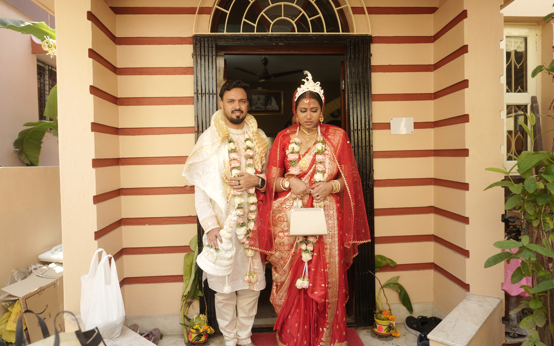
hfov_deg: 72.5
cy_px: 172
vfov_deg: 49.3
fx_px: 377
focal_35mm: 25
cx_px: 272
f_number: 2
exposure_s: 1/250
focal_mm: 24
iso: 100
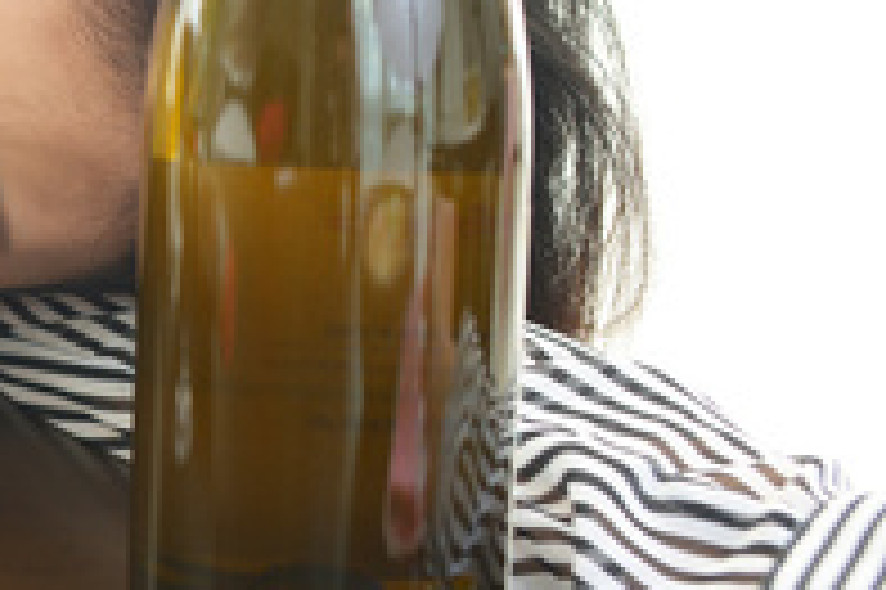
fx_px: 4500
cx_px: -724
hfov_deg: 10.5
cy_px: -122
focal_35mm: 183
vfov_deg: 7.4
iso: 100
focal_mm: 50
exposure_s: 1/50
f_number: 5
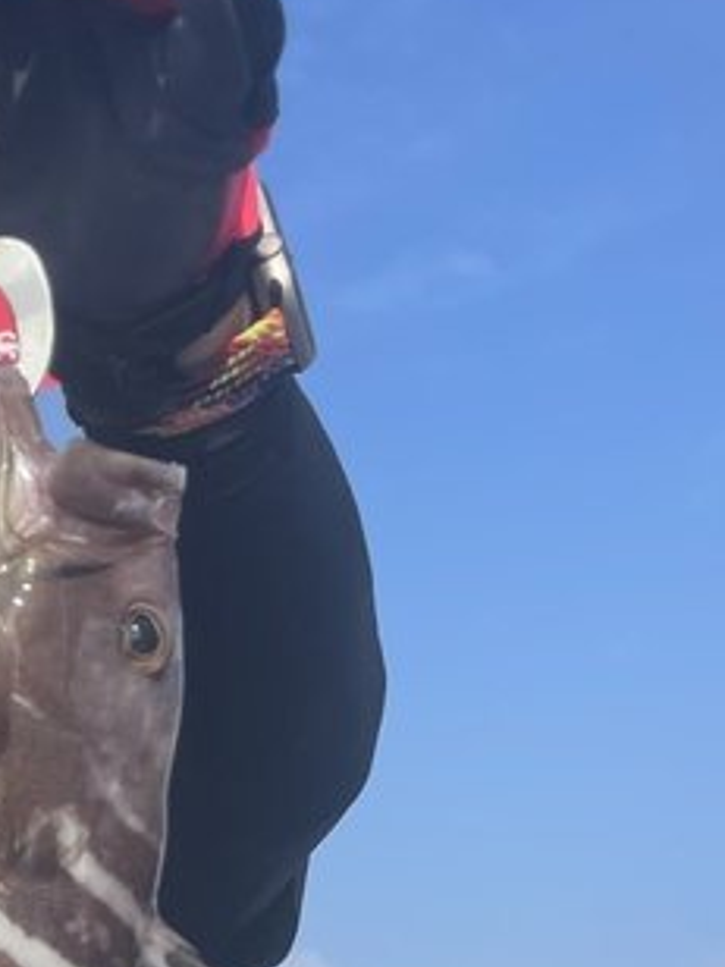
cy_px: 1193
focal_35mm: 72
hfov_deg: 18.9
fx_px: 2011
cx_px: -220
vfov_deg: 24.3
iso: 32
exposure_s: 1/2817
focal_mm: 4.2
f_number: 1.6
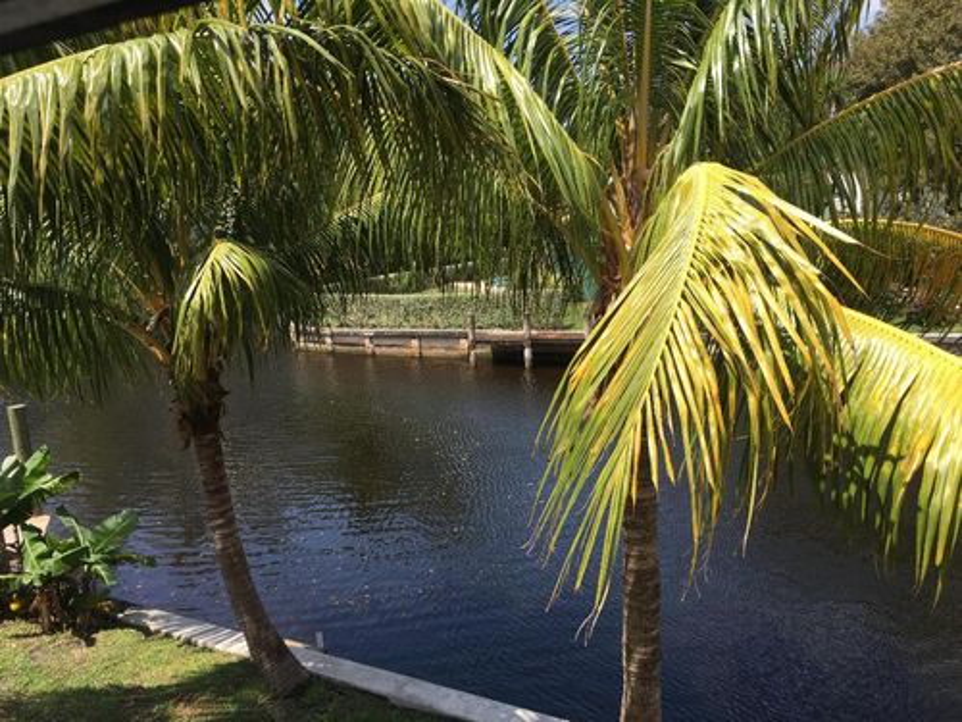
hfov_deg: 61.7
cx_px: 481
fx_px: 806
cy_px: 361
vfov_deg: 48.2
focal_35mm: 29
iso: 25
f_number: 2.2
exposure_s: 1/845
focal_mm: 4.15
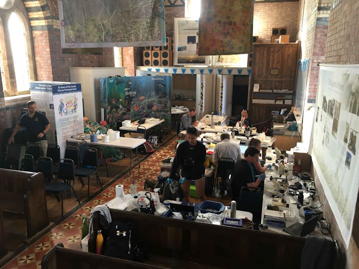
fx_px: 301
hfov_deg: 61.7
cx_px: 180
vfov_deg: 48.2
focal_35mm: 29
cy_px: 134
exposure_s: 1/33
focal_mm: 4.15
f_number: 2.2
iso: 80
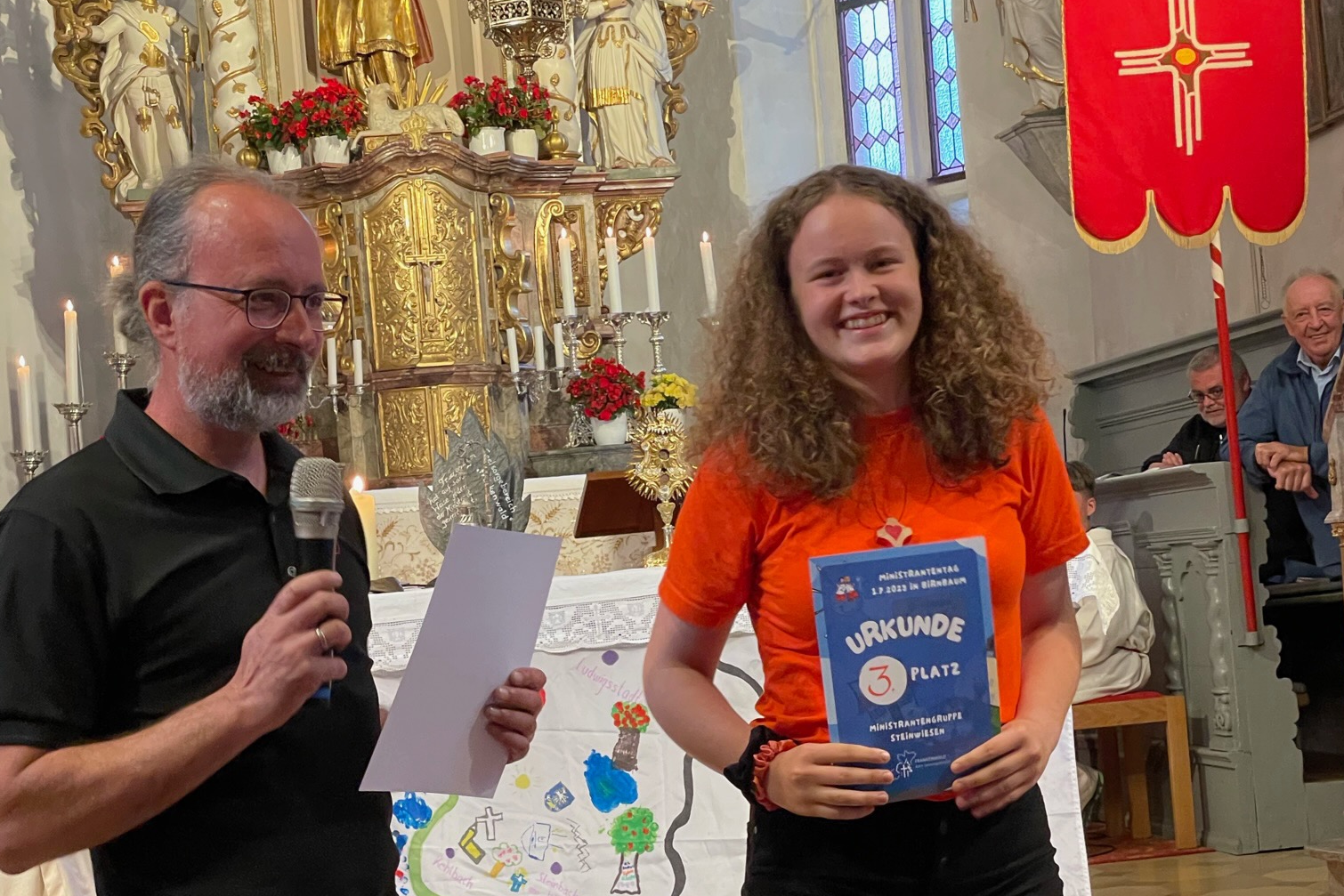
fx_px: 2053
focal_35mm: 55
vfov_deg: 24.6
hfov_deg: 36.2
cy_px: 504
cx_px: 669
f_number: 2
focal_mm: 6
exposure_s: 1/50
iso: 250
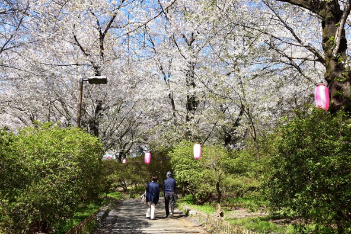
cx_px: 176
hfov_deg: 53.1
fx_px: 351
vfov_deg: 36.9
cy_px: 117
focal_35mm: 36
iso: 400
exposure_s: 1/320
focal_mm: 24
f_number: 9
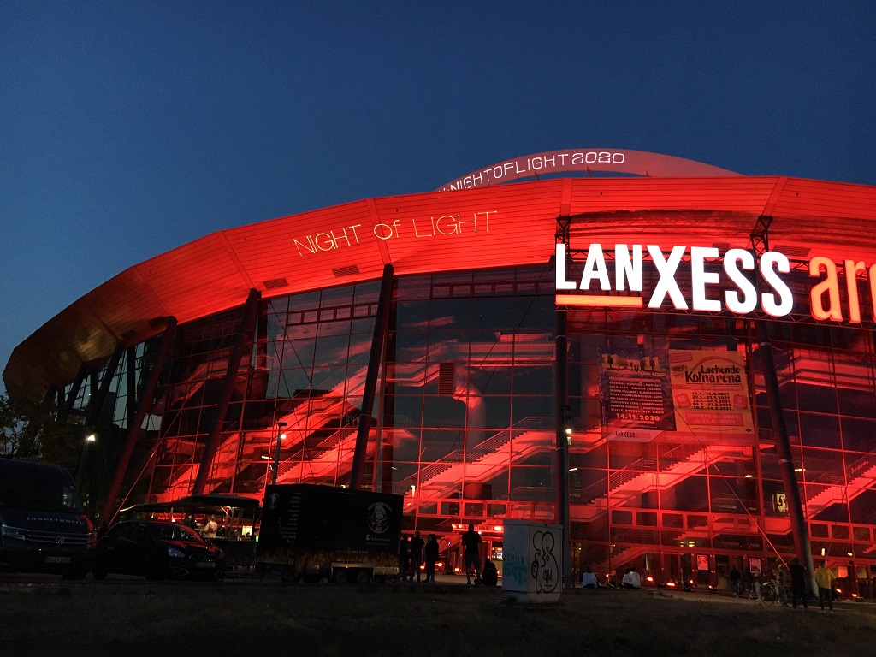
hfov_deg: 61.7
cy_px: 328
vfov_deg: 48.2
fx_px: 734
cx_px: 438
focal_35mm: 29
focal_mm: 4.15
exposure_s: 1/20
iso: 200
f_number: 2.2
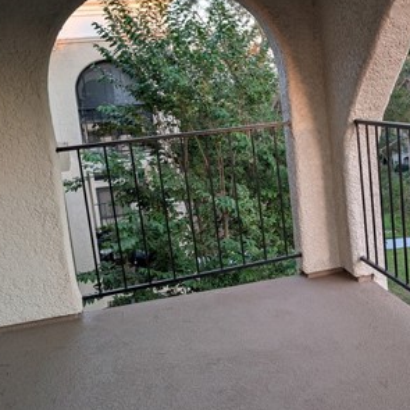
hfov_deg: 35.5
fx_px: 616
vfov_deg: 36.8
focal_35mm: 46
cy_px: 184
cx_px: 335
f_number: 1.68
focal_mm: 6.9
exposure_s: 1/32
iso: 21
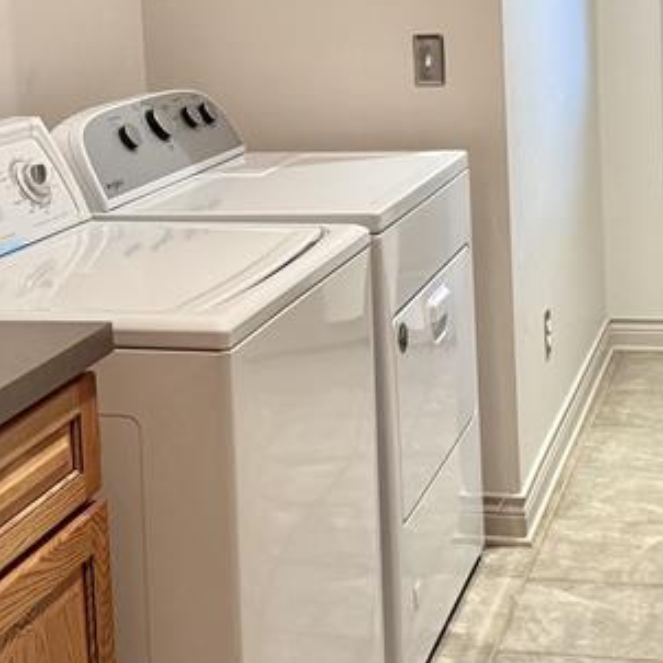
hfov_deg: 23.9
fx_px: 1560
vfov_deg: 23.6
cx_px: 454
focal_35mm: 72
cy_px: 130
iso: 250
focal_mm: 6.76
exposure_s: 1/60
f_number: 1.78
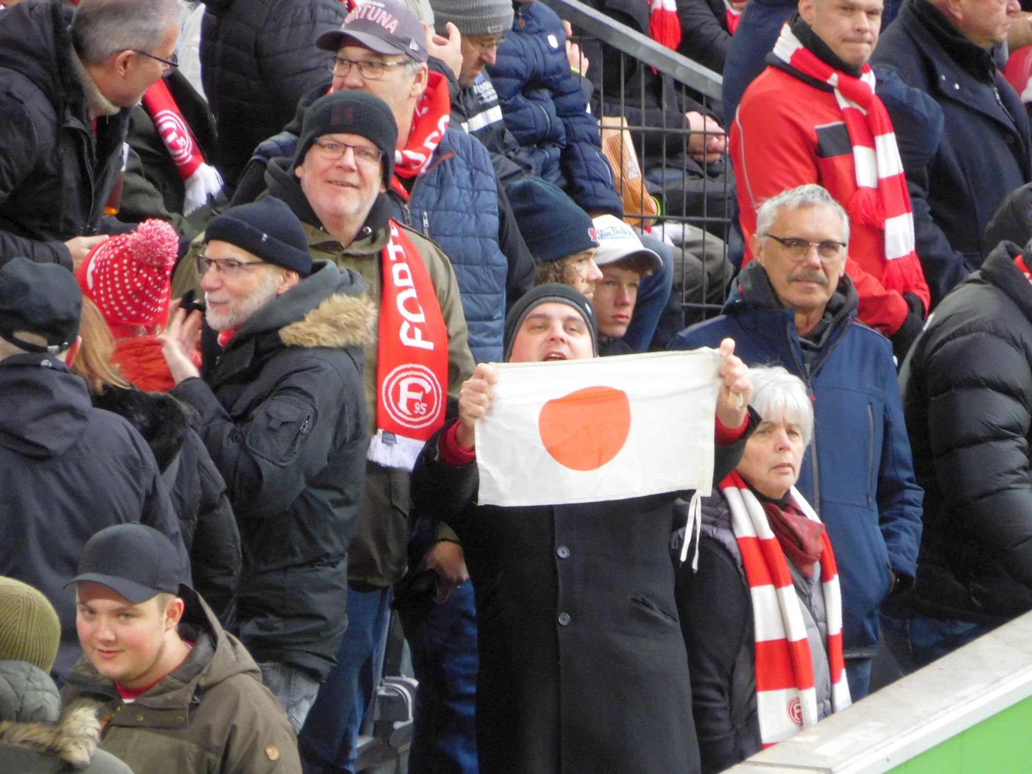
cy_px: 387
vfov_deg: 3.0
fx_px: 14906
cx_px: 516
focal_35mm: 500
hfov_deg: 4.0
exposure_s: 1/60
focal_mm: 90
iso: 800
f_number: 6.5
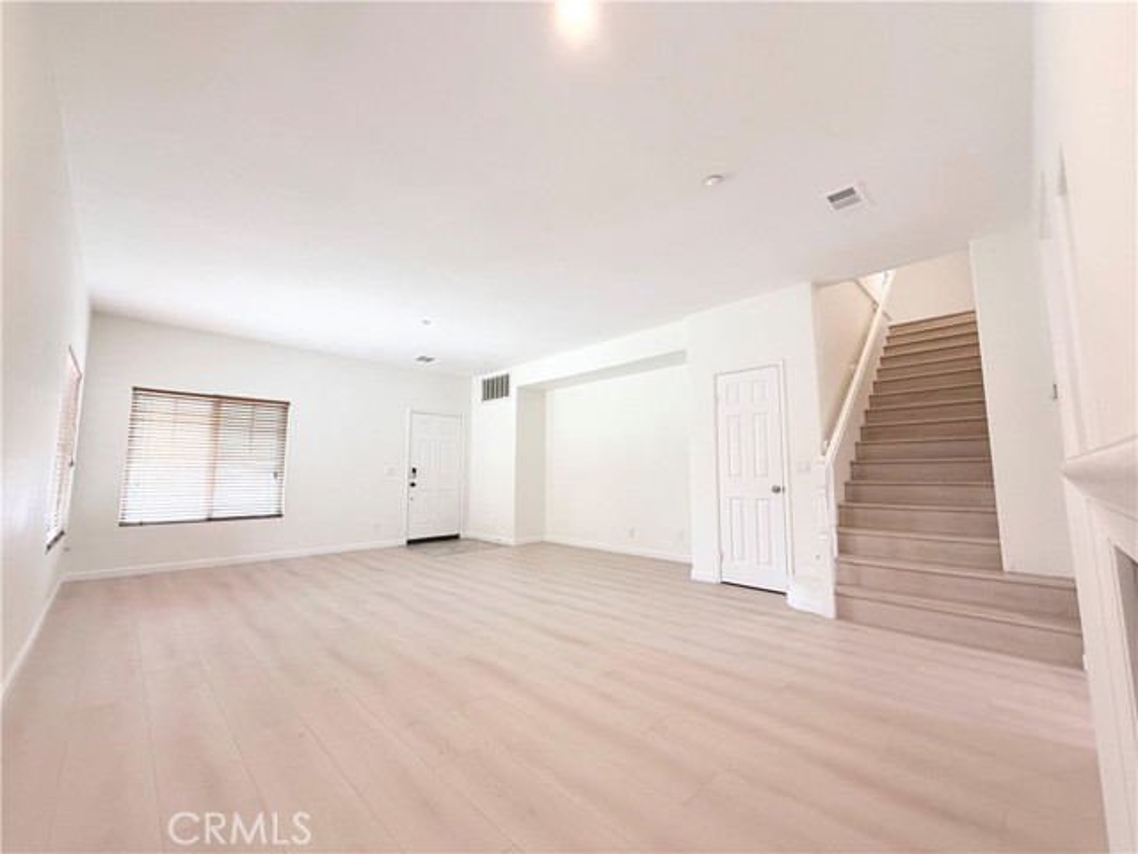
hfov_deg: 102.1
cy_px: 427
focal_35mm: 14
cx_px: 569
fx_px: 460
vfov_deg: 85.7
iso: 200
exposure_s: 1/60
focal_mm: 2.22
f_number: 2.2
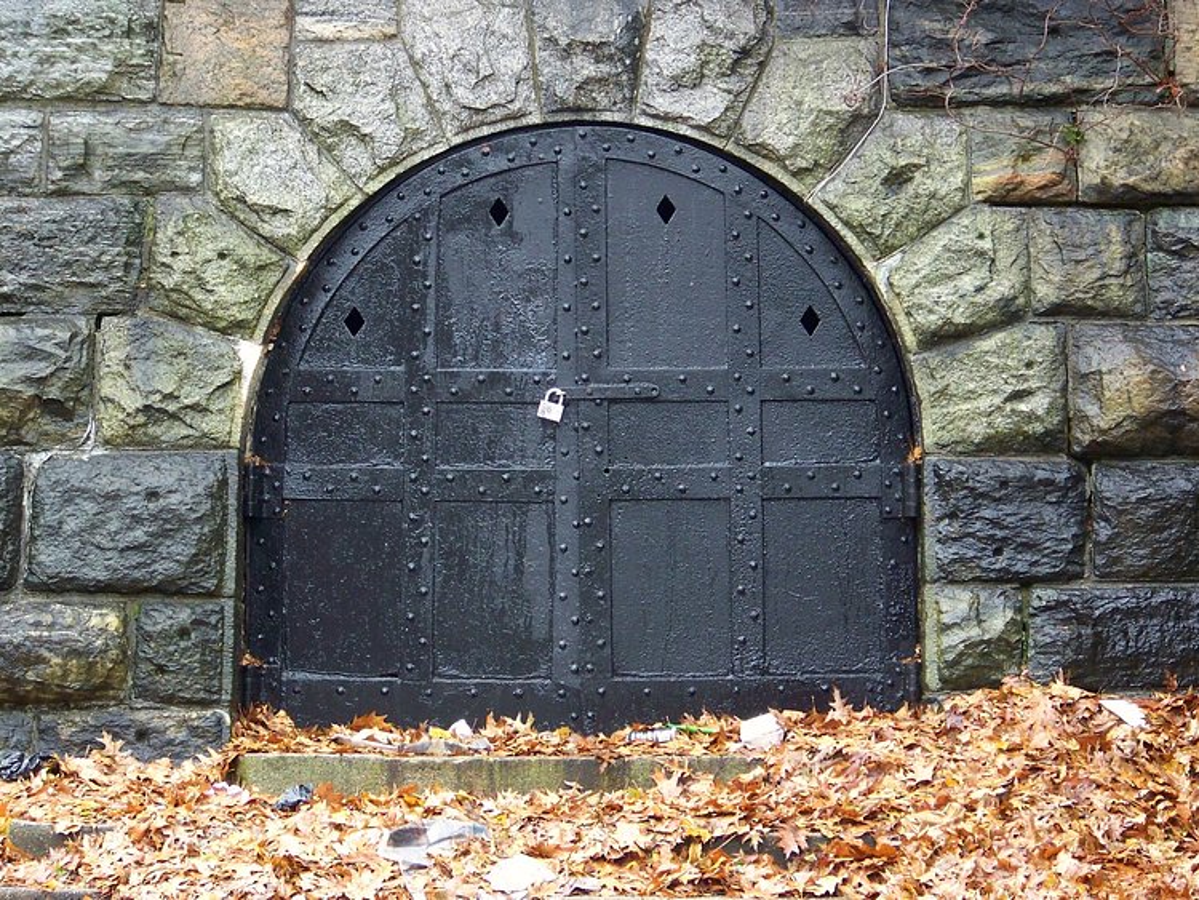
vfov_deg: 10.0
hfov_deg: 13.3
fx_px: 5128
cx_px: 600
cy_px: 450
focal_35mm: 148
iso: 200
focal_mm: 24
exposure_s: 1/40
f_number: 3.2
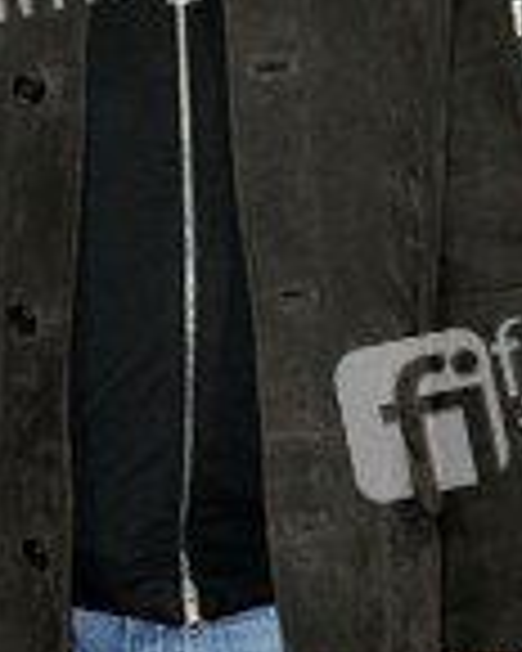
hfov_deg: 10.0
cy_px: 171
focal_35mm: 155
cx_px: 158
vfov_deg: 12.4
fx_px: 2993
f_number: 6.3
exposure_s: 1/250
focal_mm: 60
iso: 1600
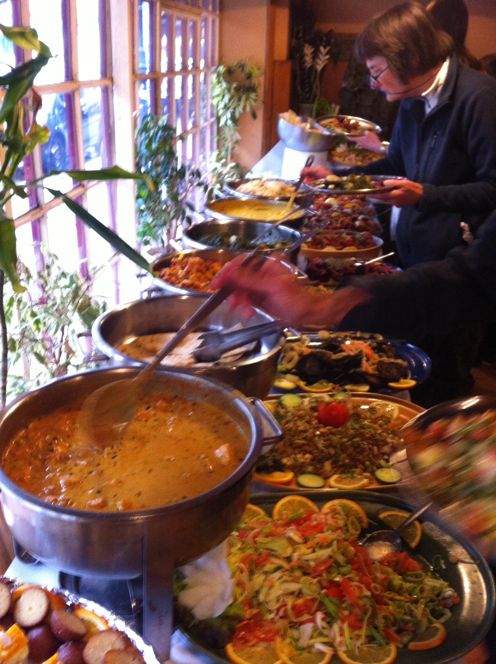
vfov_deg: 52.7
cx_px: 248
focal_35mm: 35
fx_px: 670
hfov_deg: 40.6
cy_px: 332
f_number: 2.8
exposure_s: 1/15
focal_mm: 3.85
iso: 250
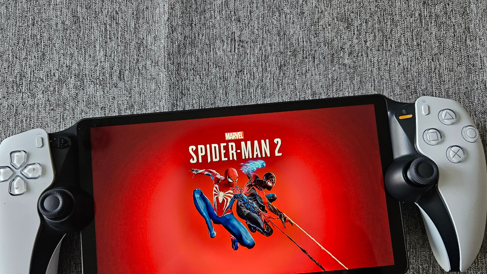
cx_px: 235
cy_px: 188
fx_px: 374
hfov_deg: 66.0
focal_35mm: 29
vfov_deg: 39.6
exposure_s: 1/100
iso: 200
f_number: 1.8
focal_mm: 5.4
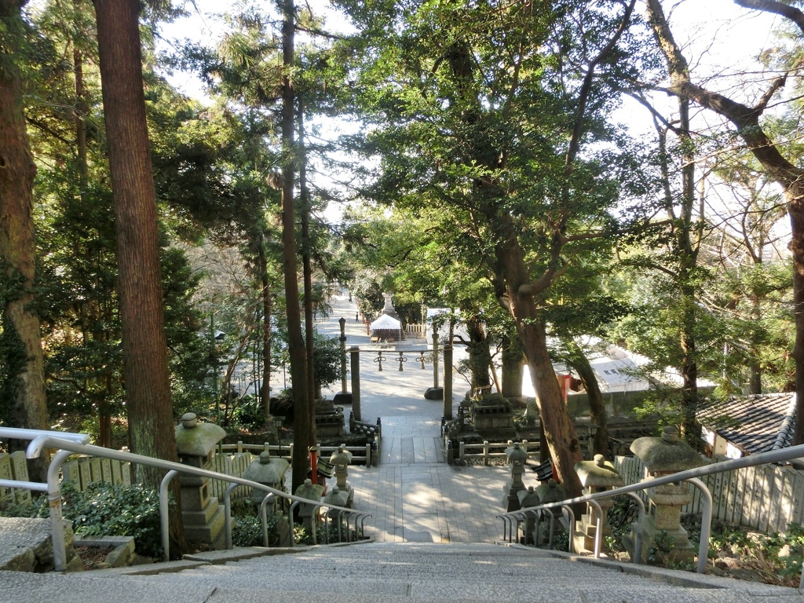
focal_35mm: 24
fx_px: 557
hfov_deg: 71.6
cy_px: 302
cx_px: 402
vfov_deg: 56.8
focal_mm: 4.24
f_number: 3
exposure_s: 1/125
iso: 100
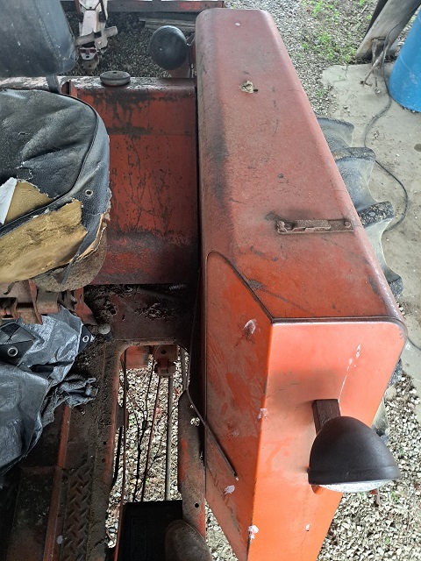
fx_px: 389
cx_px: 210
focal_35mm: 24
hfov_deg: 56.8
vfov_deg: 71.6
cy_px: 280
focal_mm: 5.23
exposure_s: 1/60
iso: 250
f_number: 1.8
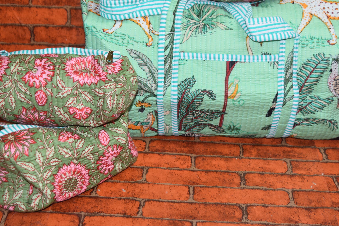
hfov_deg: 29.6
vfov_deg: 19.9
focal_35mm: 68
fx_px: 640
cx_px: 201
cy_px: 62
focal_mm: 30
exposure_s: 1/100
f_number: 5
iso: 800
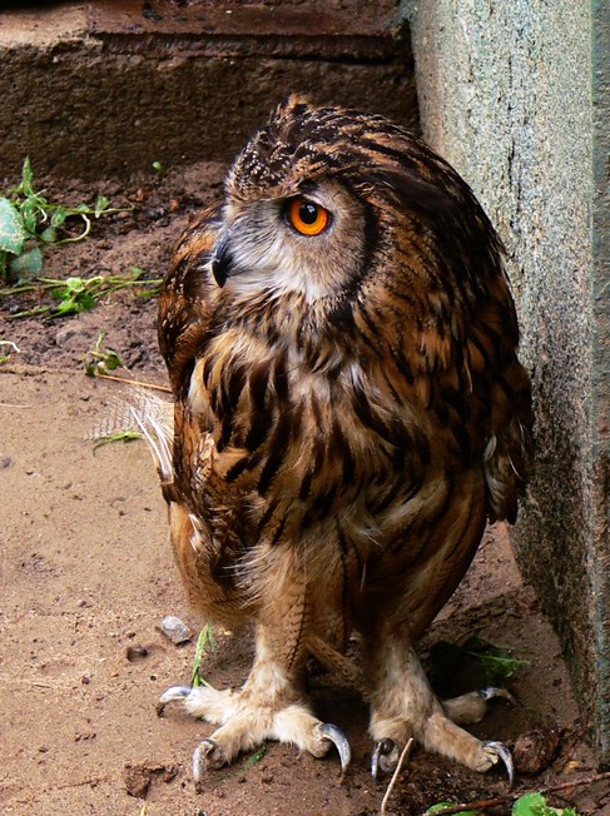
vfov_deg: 11.1
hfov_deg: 8.3
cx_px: 305
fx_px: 4193
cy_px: 408
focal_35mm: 178
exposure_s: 1/50
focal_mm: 23.6
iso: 80
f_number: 3.6
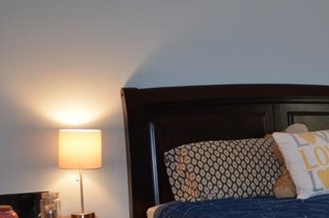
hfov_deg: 26.0
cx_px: 401
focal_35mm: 69
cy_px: 138
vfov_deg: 19.6
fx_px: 629
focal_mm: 18
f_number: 3.5
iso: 800
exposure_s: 1/60
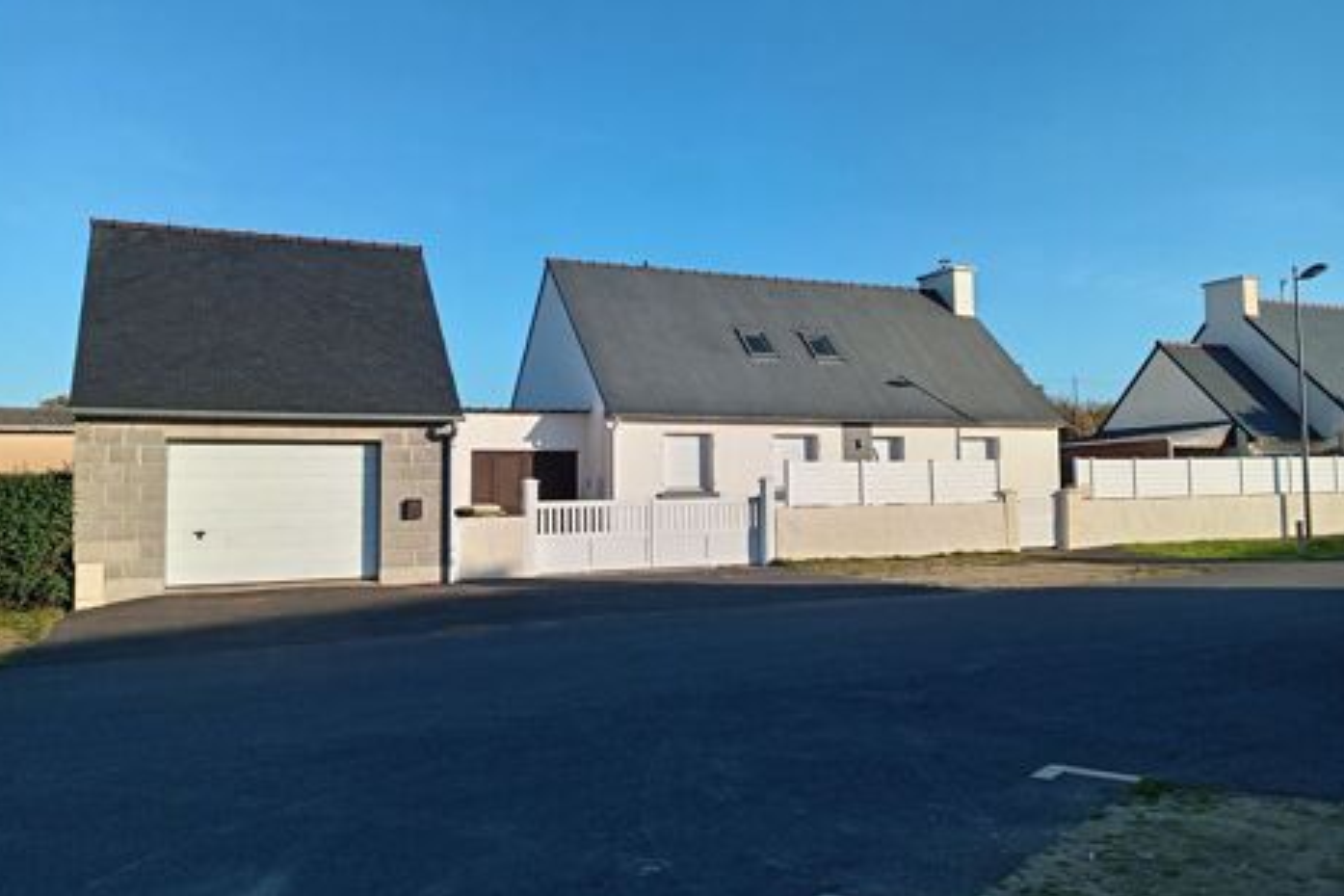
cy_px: 425
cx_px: 673
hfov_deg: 63.7
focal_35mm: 29
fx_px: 1083
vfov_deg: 44.9
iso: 100
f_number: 1.8
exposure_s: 1/595
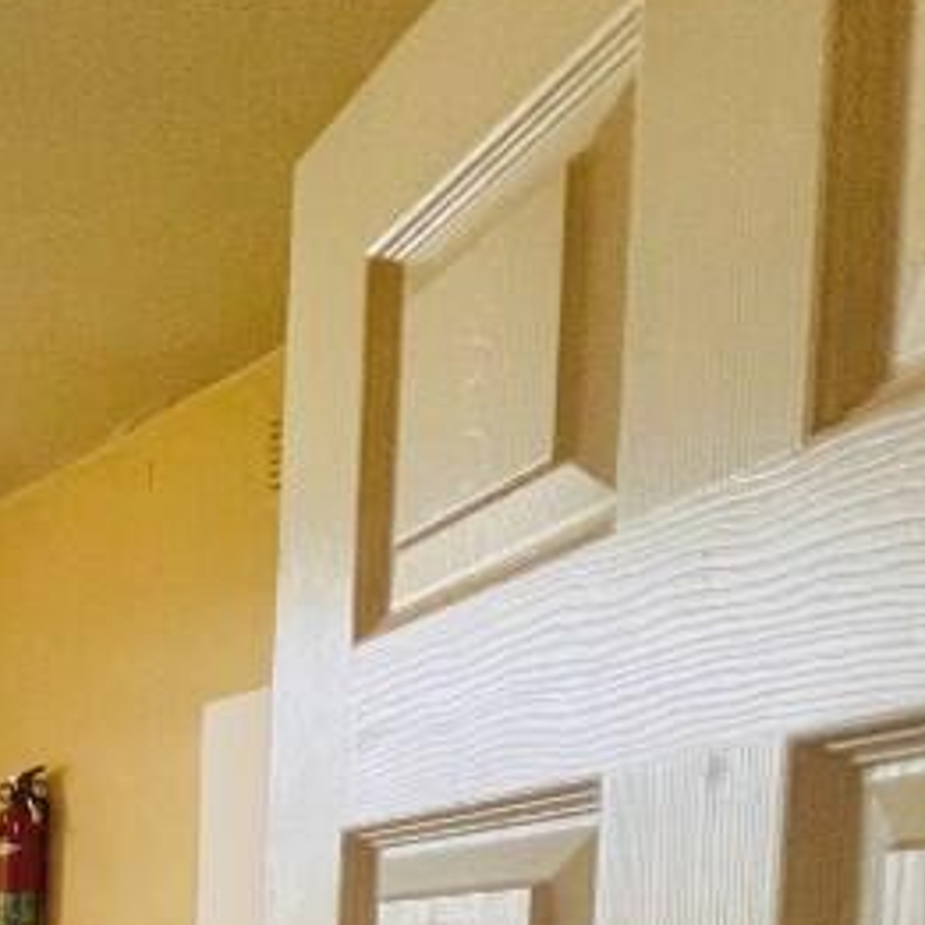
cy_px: 1088
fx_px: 1360
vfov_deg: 31.8
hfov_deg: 21.3
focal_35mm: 45
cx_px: -801
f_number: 1.8
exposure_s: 1/99
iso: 100
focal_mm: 1.57
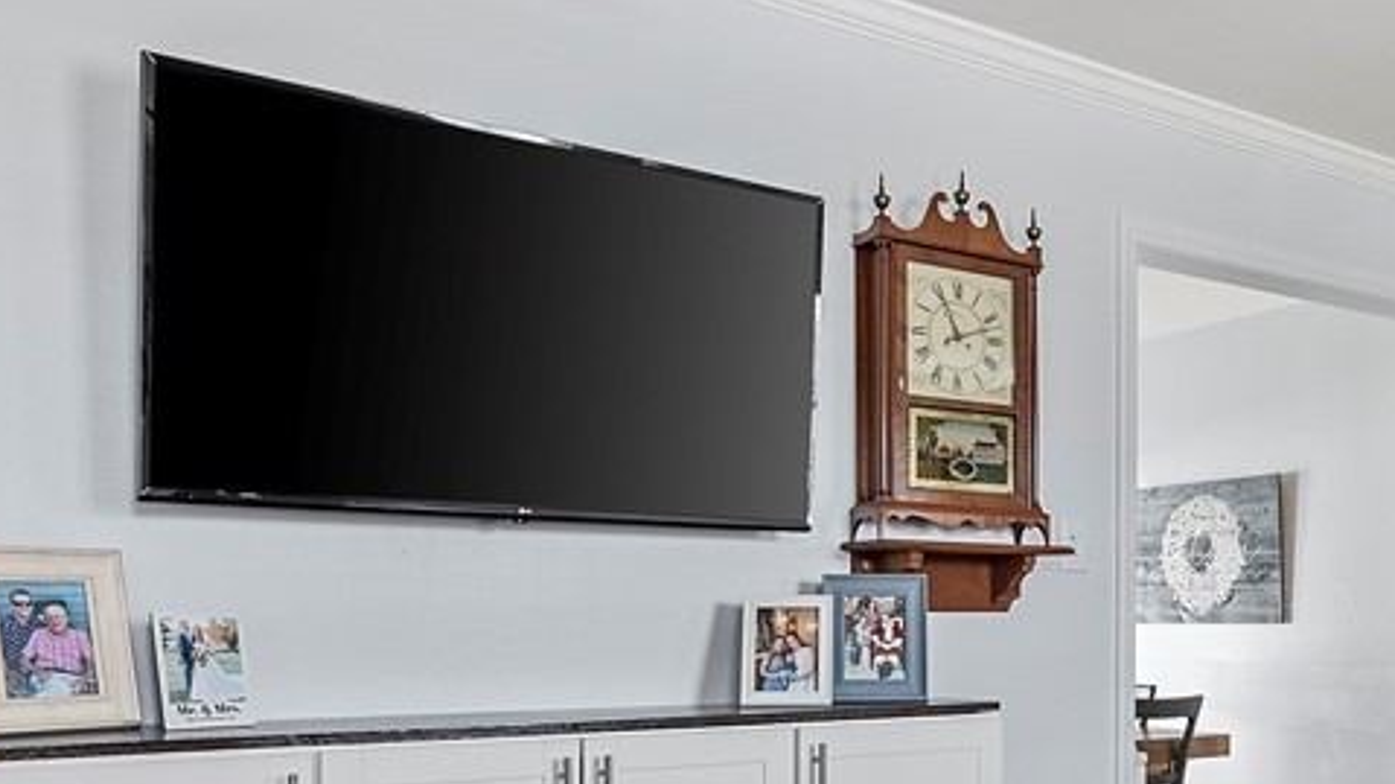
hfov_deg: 50.3
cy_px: 630
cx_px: 1073
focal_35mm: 38
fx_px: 1405
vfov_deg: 30.4
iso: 800
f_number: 8
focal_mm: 16
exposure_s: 1/2
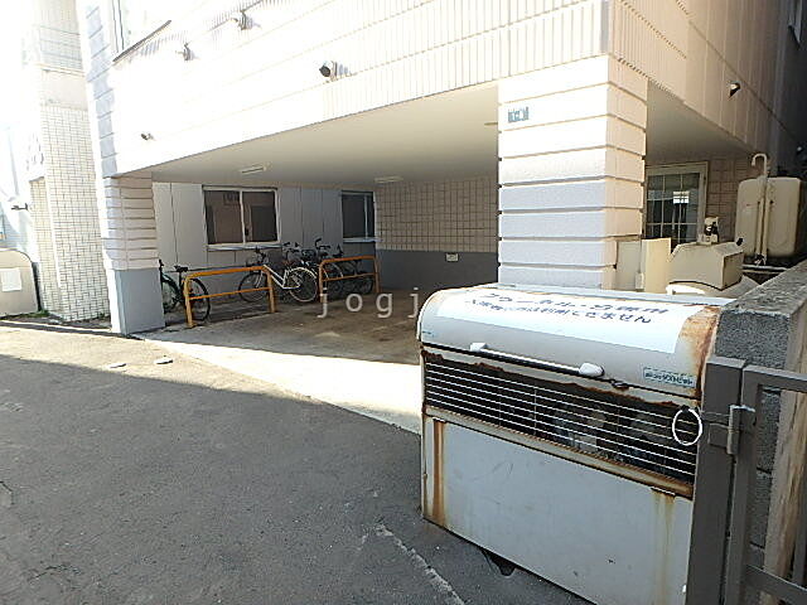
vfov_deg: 63.4
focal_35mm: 21
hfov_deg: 79.0
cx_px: 404
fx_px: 490
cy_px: 302
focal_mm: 3.7
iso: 125
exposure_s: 1/125
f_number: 3.5
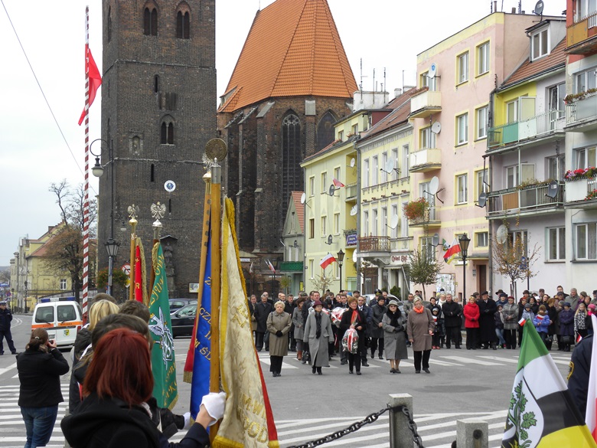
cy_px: 224
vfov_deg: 22.3
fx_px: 1138
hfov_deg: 29.4
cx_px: 298
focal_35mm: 66
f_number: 3.5
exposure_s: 1/100
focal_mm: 11.8
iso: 64
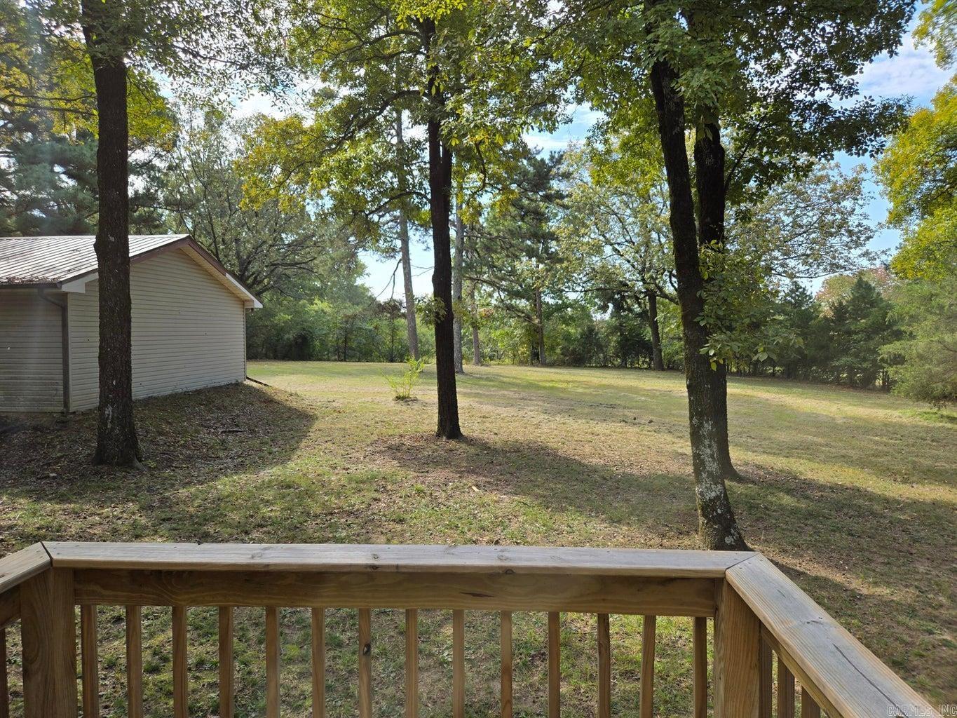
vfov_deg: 58.9
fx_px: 636
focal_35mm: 23
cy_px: 359
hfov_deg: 73.9
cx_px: 478
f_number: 1.8
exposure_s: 1/981
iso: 25
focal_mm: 5.4
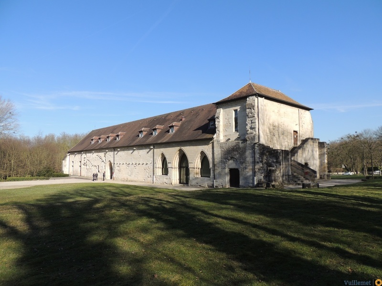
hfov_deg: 71.6
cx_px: 191
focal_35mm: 24
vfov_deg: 56.8
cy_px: 143
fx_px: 265
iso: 100
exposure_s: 1/1250
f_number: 3
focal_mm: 4.3
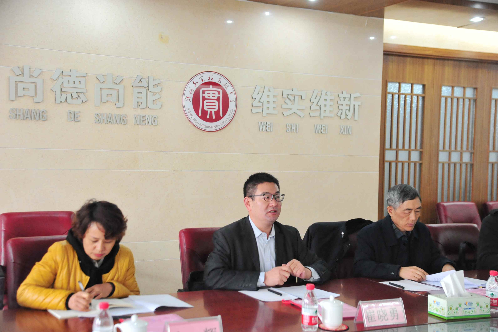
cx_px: 249
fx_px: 691
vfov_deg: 27.0
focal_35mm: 50
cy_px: 166
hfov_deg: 39.6
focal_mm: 50
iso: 4000
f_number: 4
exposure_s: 1/160
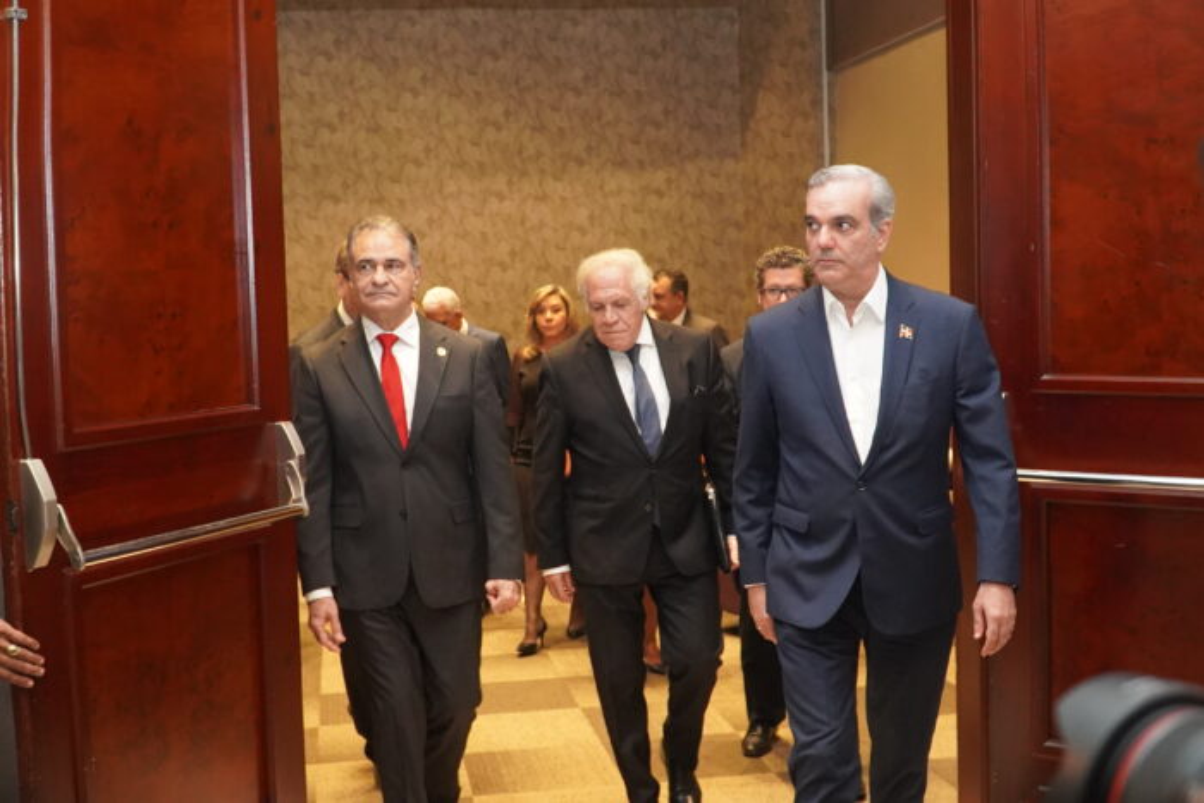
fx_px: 1338
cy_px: 402
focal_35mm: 40
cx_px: 602
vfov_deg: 33.4
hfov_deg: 48.4
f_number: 4
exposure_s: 1/160
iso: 6400
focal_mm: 27
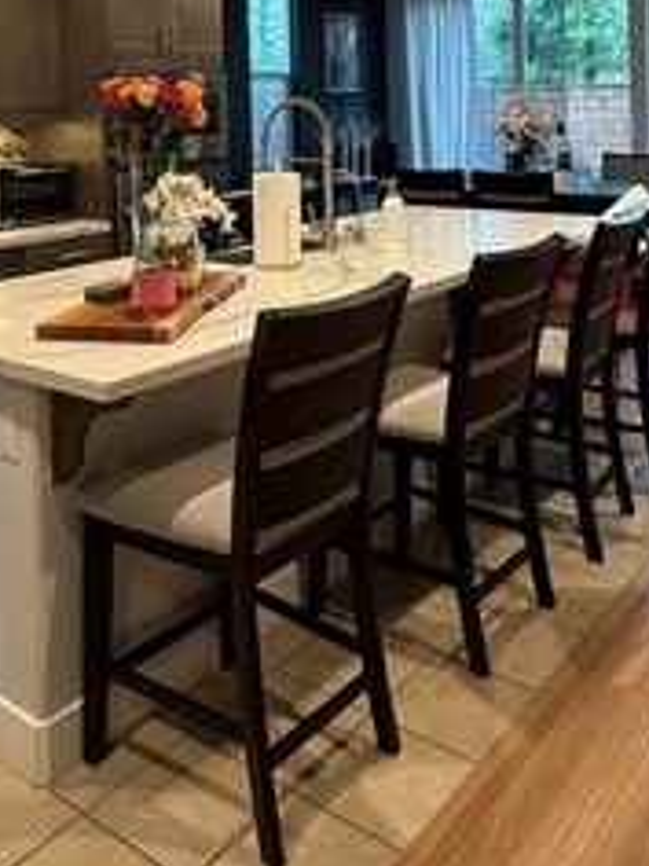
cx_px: 319
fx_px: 950
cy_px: 114
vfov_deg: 45.2
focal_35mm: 38
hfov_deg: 37.7
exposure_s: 1/60
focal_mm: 2.22
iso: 320
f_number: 2.2
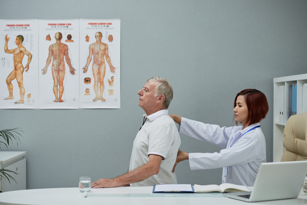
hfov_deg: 28.8
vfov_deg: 19.5
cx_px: 154
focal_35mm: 70
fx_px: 597
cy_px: 102
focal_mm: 70
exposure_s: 1/180
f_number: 4
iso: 100
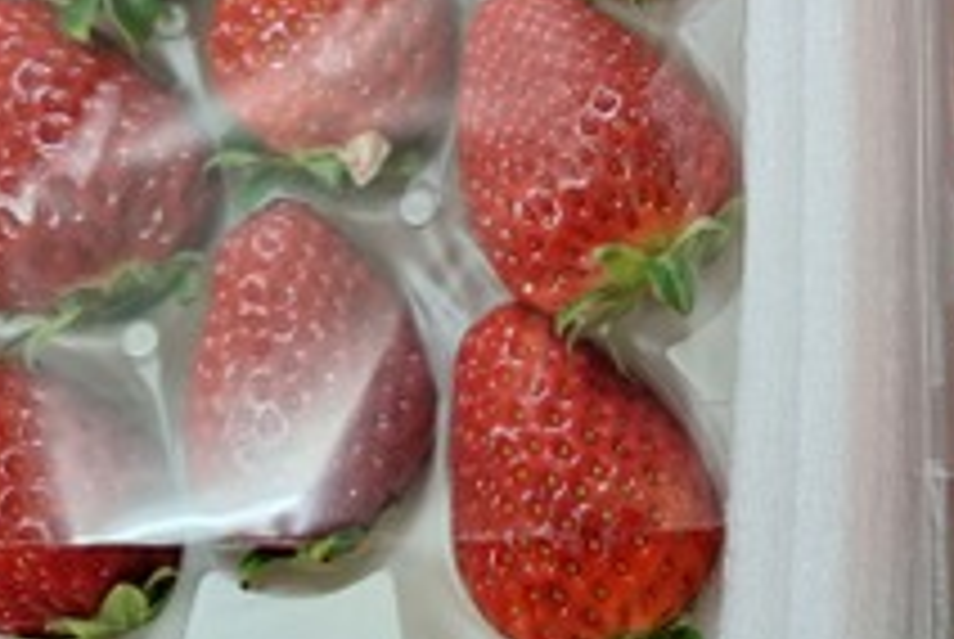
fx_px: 1433
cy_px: 40
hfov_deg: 34.6
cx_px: 871
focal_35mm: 54
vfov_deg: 24.3
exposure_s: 1/25
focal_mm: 5.54
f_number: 1.8
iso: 250
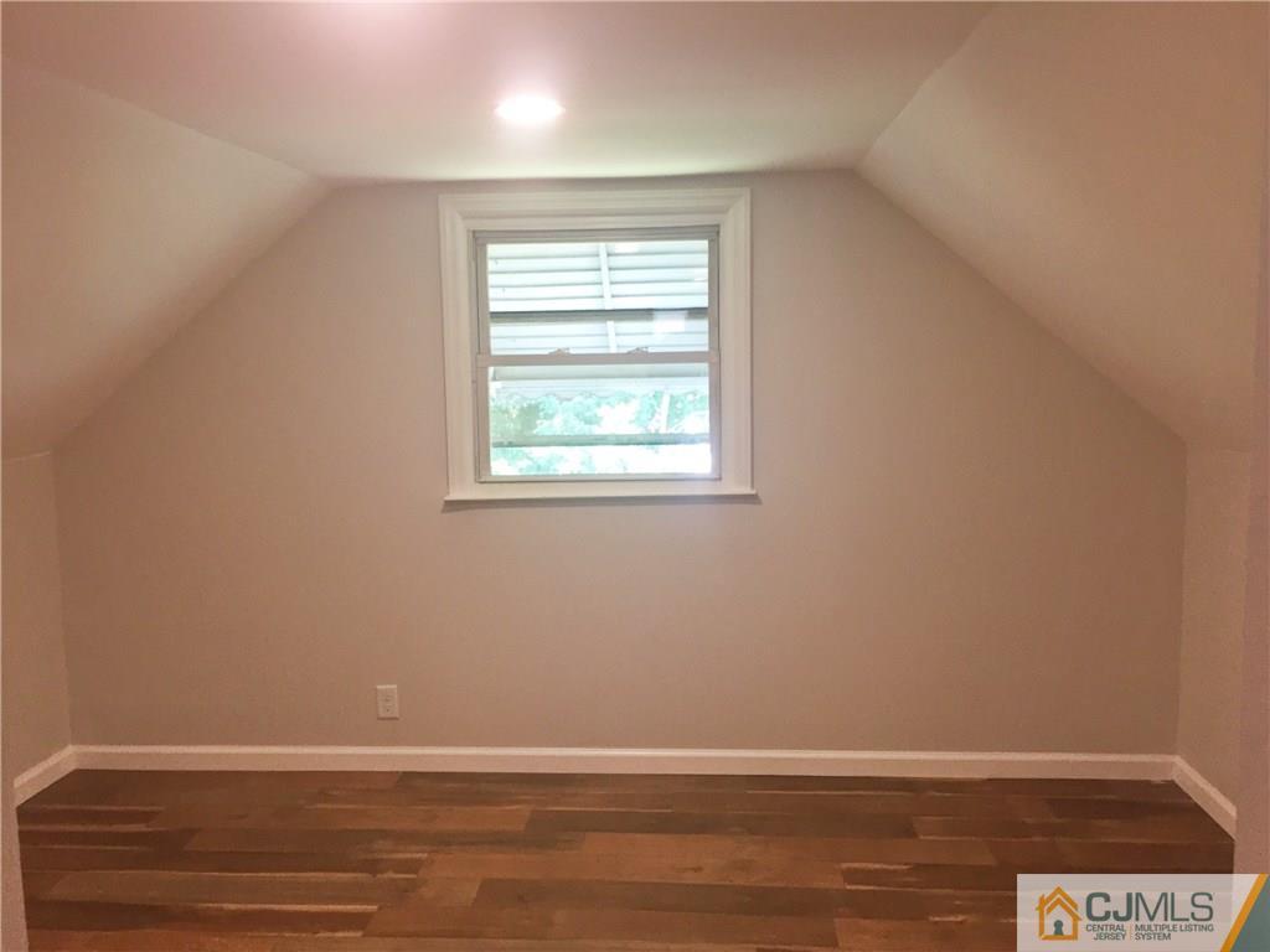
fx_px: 1064
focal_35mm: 29
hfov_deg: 61.7
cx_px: 635
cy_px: 476
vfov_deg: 48.2
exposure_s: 1/30
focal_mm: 4.15
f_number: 2.2
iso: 40
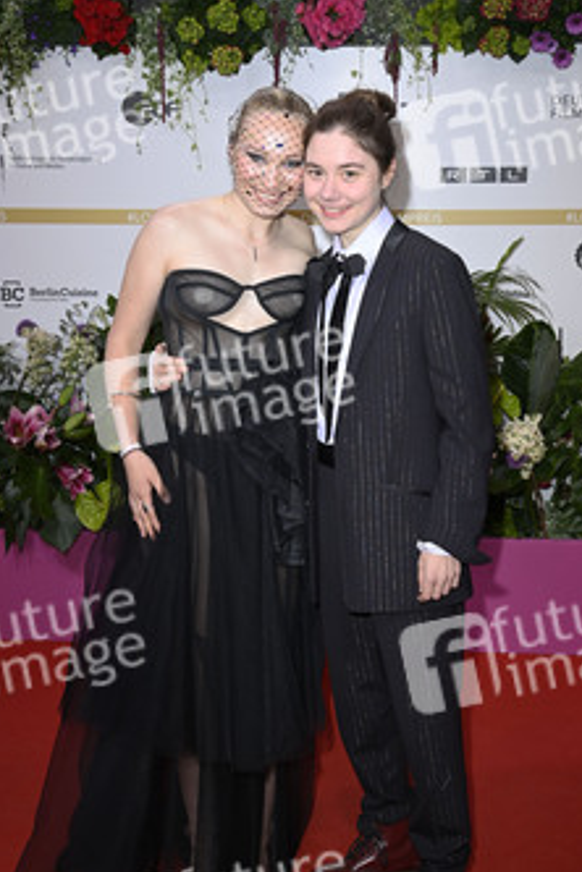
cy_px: 521
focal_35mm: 48
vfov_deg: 40.9
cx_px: 296
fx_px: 1164
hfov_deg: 28.1
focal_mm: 40
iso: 640
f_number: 6.3
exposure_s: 1/250
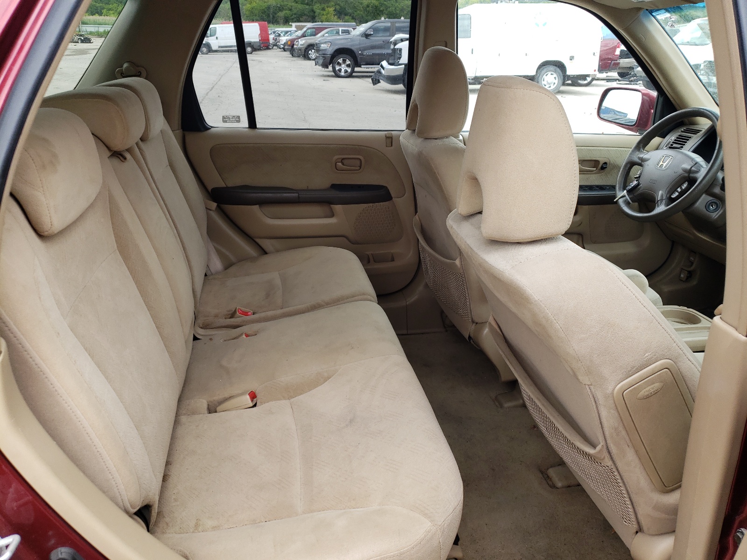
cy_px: 280
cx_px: 374
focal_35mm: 26
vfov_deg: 53.1
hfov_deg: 67.3
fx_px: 561
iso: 50
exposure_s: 1/294
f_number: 1.5
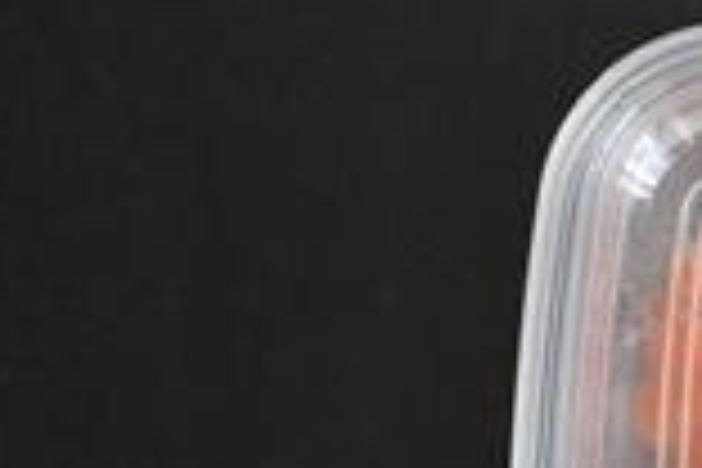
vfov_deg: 10.2
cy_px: 554
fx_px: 2593
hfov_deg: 14.3
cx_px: 1071
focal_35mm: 133
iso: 1000
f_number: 4.5
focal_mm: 27
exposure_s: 1/80
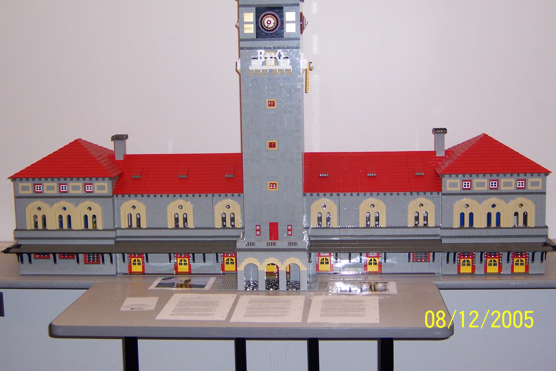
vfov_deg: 26.0
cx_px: 282
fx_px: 803
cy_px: 163
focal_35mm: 52
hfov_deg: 38.2
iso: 140
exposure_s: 1/60
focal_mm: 8.2
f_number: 3.4
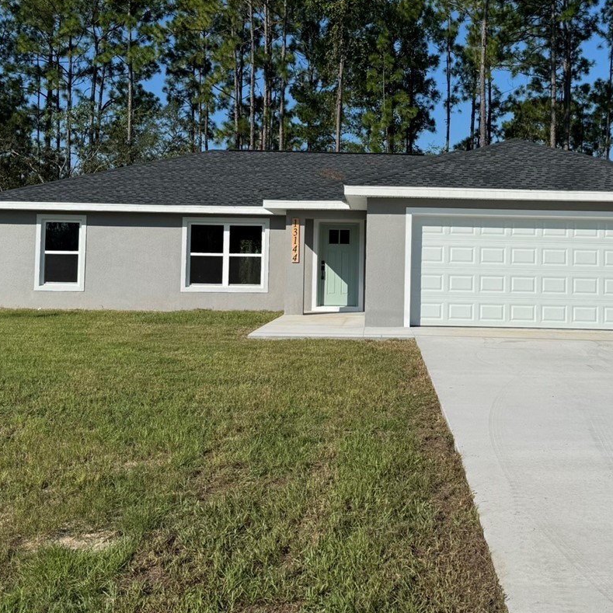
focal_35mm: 43
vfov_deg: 39.0
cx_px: 402
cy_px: 235
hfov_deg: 38.8
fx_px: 862
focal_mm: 6.76
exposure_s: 1/7937
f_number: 1.78
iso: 80
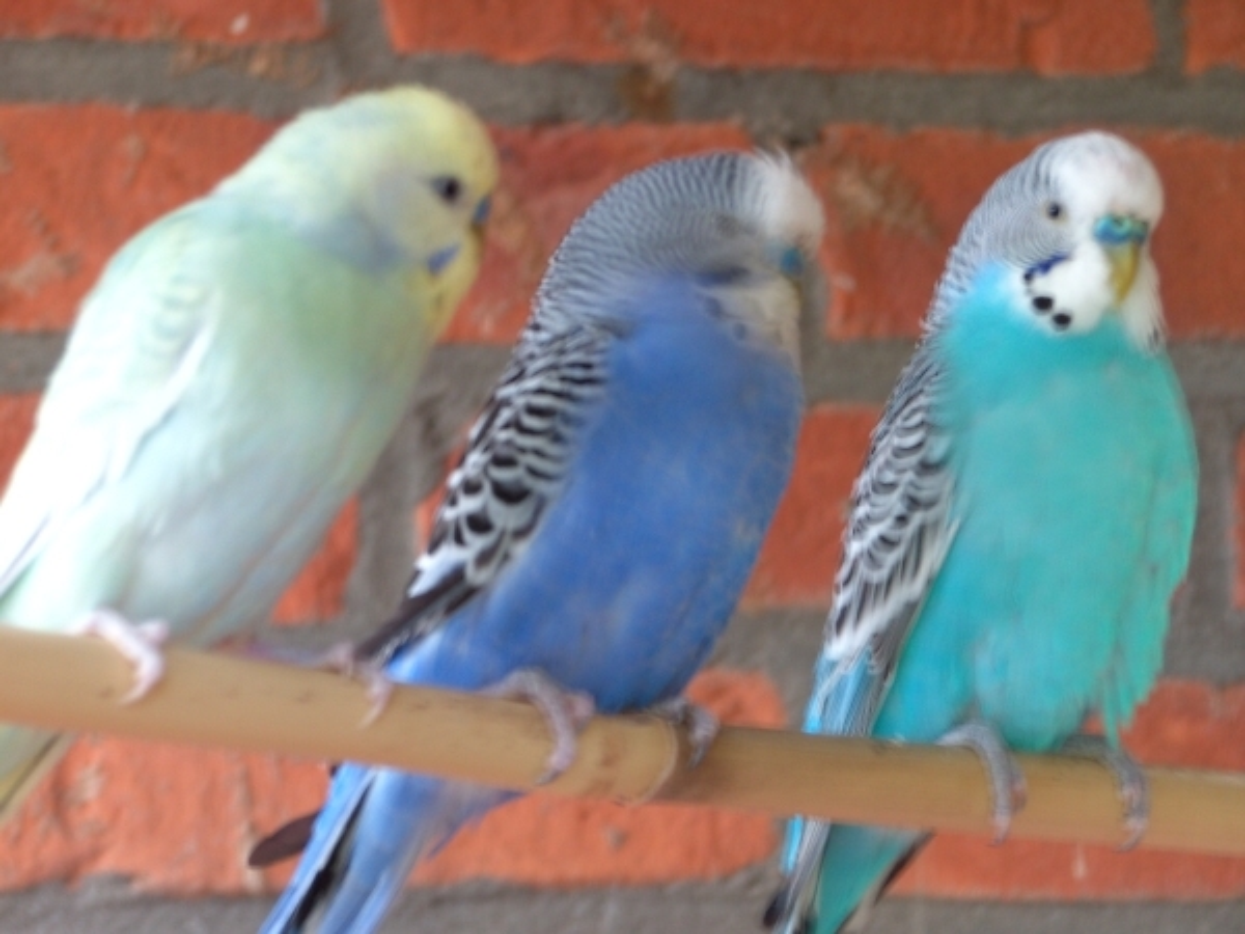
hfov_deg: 13.3
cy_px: 467
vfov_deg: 10.0
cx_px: 622
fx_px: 5323
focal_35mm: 148
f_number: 4
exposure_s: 1/9.09
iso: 100
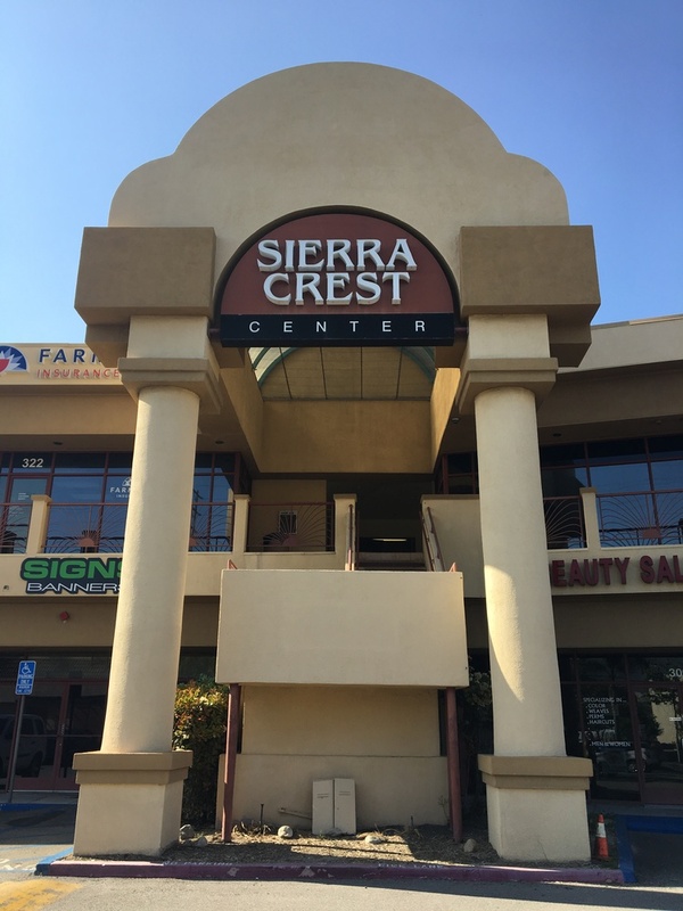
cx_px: 342
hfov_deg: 48.2
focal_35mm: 29
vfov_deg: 61.7
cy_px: 456
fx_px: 763
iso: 25
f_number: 2.2
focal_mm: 4.15
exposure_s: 1/938
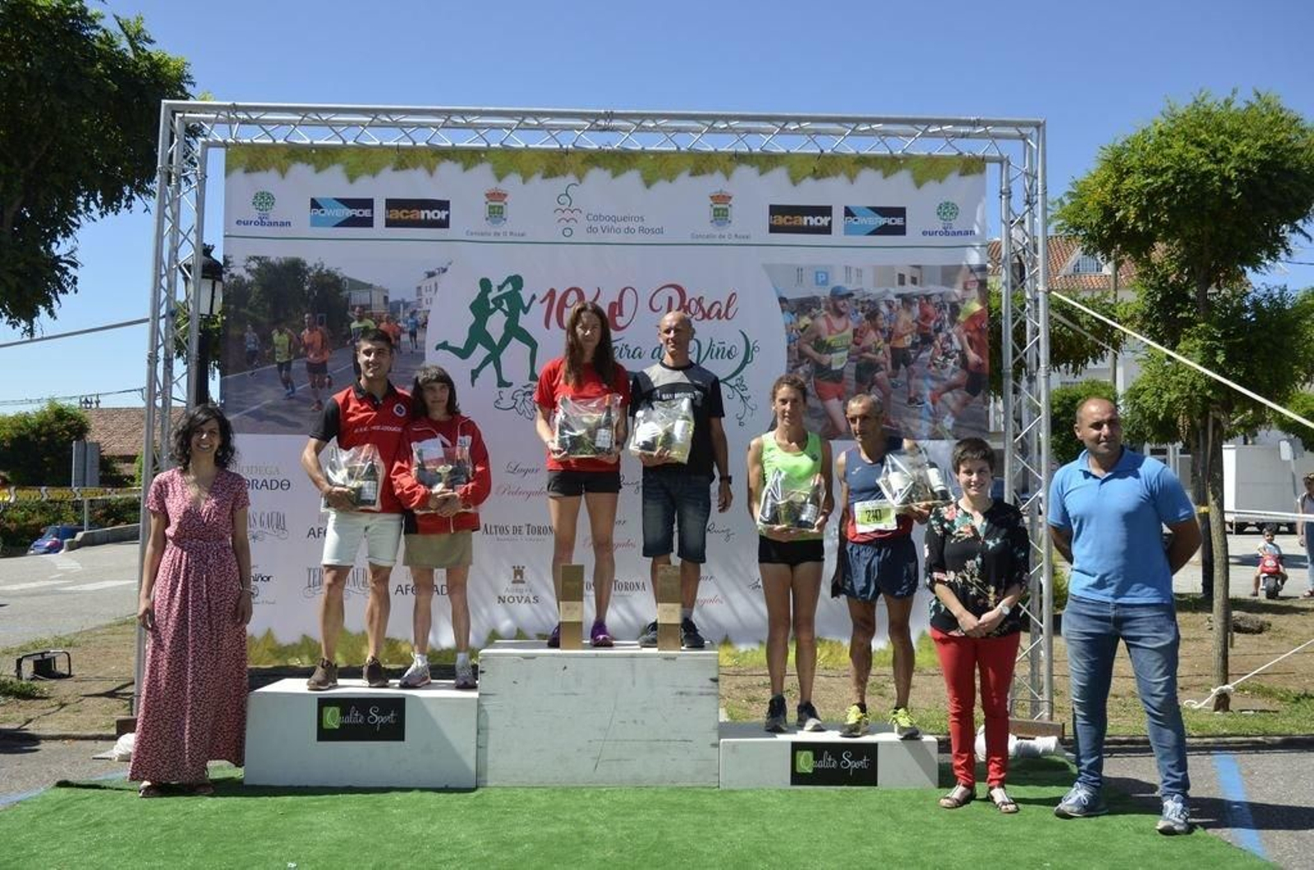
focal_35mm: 33
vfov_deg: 39.8
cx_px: 657
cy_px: 435
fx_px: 1202
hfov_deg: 57.3
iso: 400
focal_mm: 22
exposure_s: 1/1600
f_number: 5.6
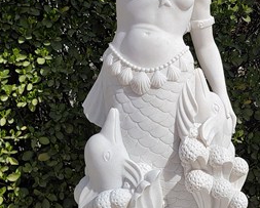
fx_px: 570
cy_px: 83
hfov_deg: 25.2
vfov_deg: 20.7
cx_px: 215
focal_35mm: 74
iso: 16
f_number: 1.8
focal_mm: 6.7
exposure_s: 1/2021
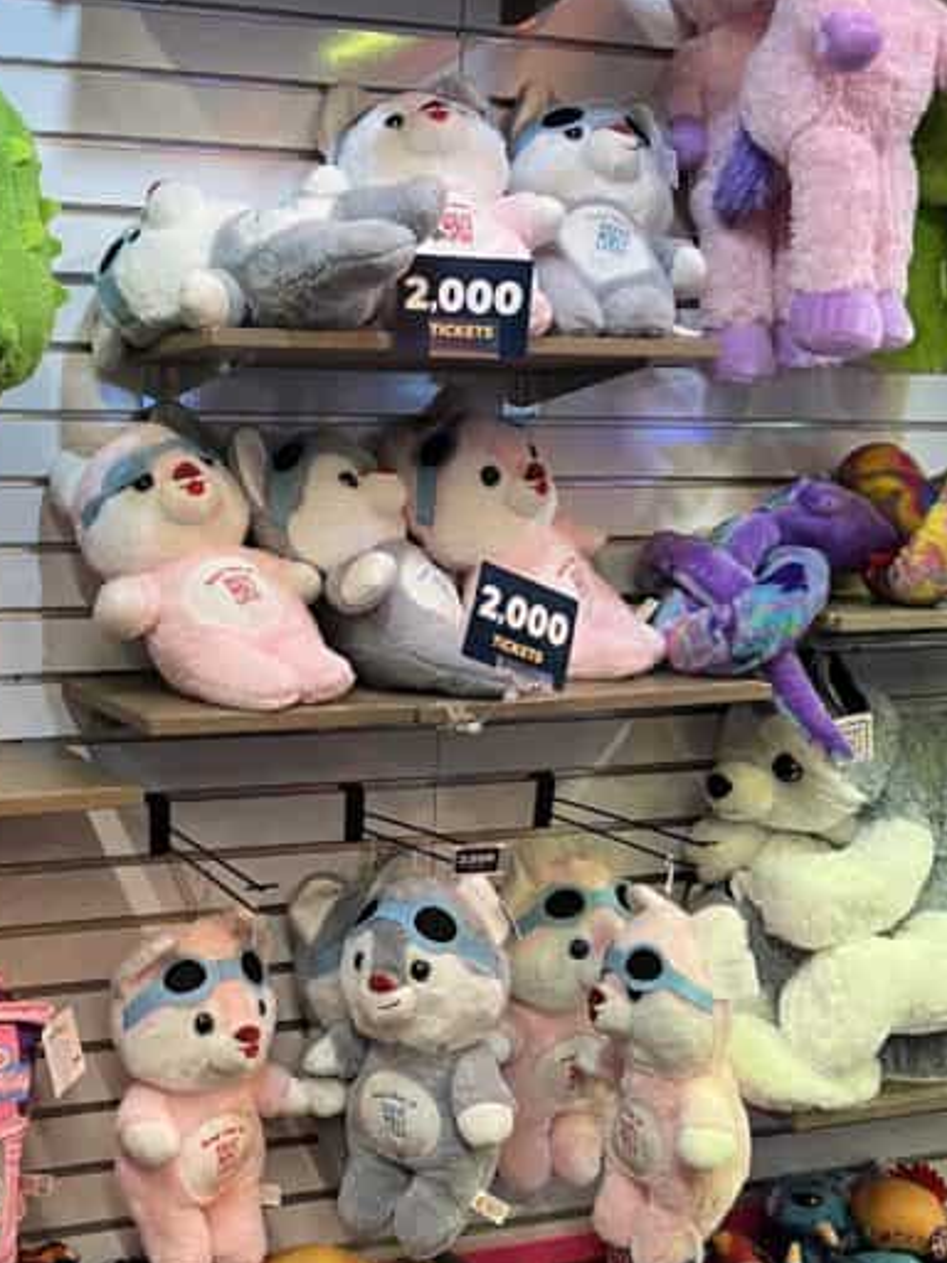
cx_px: 160
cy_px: 723
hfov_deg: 27.4
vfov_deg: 36.7
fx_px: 1897
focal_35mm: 52
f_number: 1.5
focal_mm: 5.7
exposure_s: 1/60
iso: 200
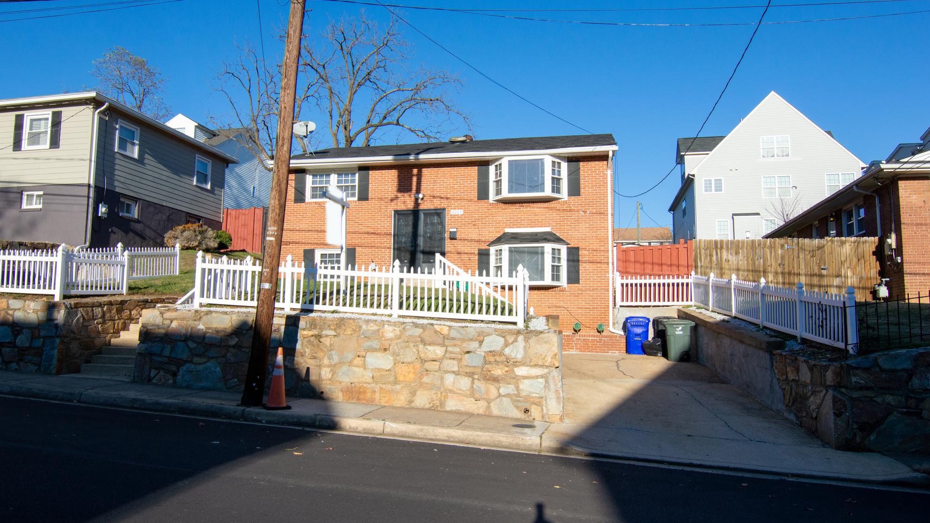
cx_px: 458
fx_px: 641
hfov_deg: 71.9
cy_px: 270
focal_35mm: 26
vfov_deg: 44.4
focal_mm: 16
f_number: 11
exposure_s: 1/500
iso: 400
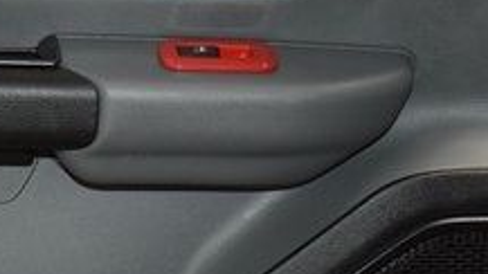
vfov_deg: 10.9
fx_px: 1436
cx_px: 2
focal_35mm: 111
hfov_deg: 18.8
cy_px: 212
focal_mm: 24
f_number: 3.8
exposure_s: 1/80
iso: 1800
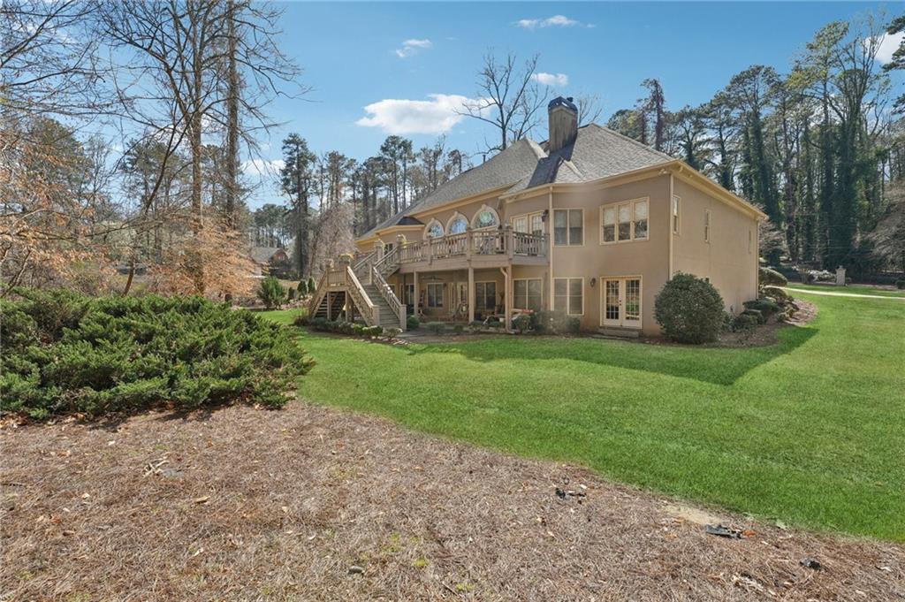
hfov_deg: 104.3
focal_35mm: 14
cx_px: 452
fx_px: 352
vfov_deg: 81.1
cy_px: 301
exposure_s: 1/80
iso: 100
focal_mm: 14
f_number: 8
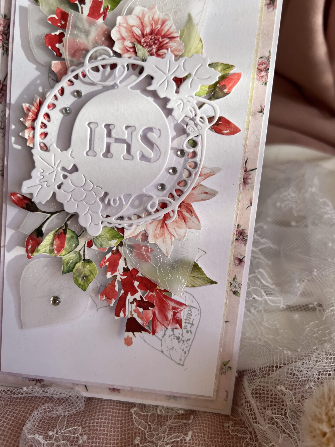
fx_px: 335
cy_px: 224
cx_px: 168
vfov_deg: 67.3
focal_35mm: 26
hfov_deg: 53.1
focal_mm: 5.7
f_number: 1.5
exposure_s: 1/121
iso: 40
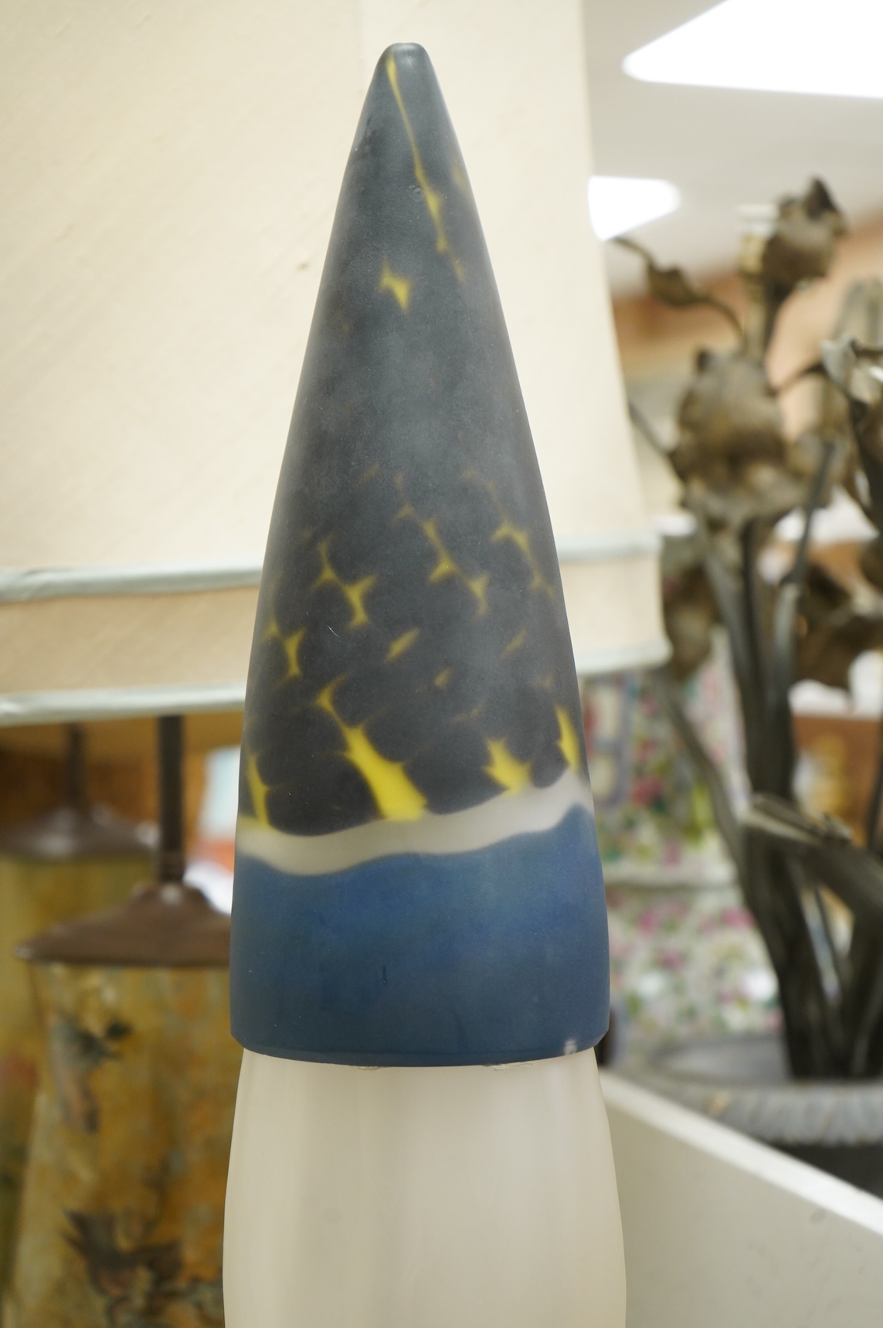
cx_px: 442
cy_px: 664
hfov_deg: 19.4
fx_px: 2580
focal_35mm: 70
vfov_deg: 28.9
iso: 2500
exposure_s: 1/100
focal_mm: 70
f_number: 5.6
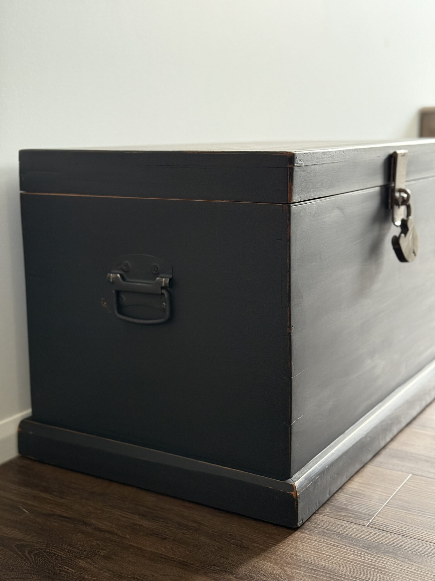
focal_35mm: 48
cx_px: 218
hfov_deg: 30.3
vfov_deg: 39.7
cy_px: 290
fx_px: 804
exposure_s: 1/53
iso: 250
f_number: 1.78
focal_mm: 6.76
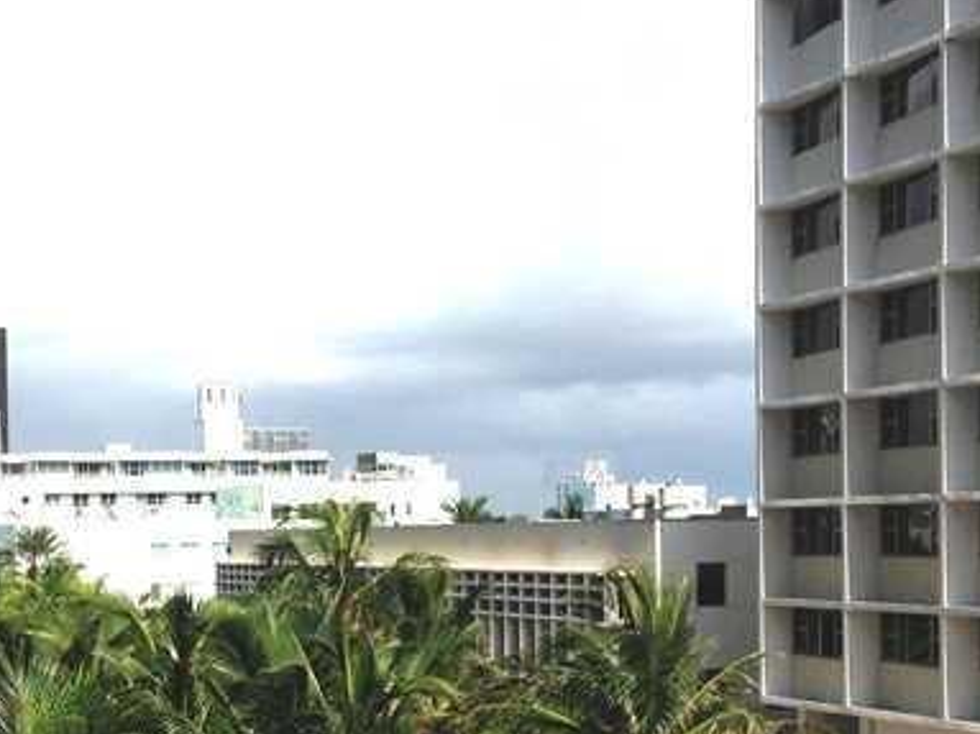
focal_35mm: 69
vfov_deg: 21.1
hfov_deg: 28.0
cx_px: 315
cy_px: 583
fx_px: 1953
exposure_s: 1/4184
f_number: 2.4
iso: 50
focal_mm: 4.12
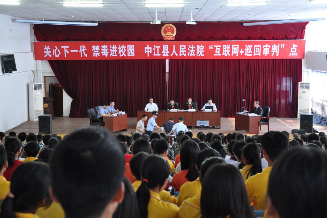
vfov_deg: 23.7
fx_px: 517
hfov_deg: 35.1
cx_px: 164
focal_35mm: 57
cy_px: 109
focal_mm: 38
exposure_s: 1/15
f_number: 4.5
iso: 720
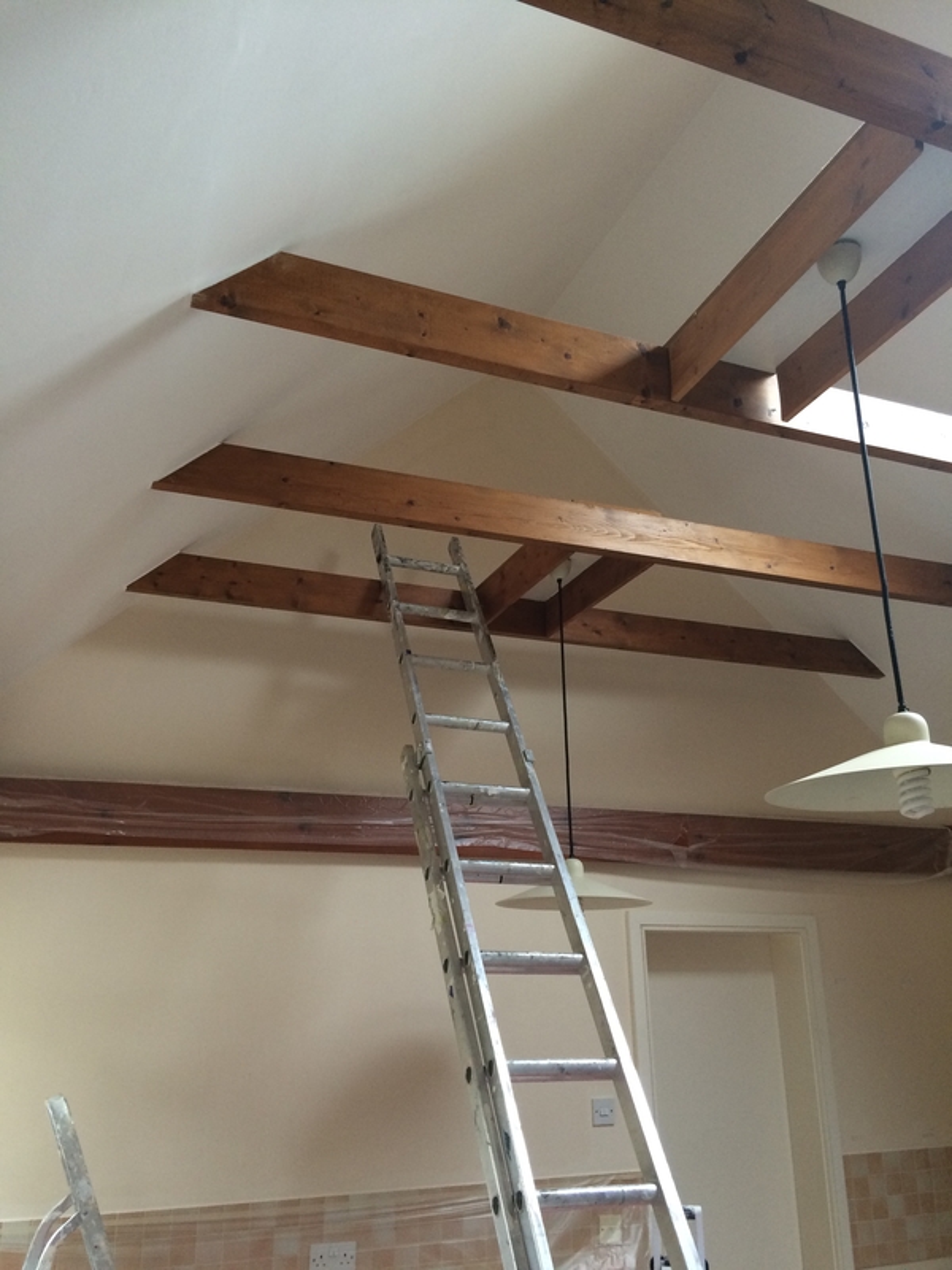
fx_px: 1063
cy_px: 635
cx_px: 476
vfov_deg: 61.7
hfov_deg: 48.2
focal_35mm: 29
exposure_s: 1/30
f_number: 2.2
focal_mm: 4.15
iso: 125
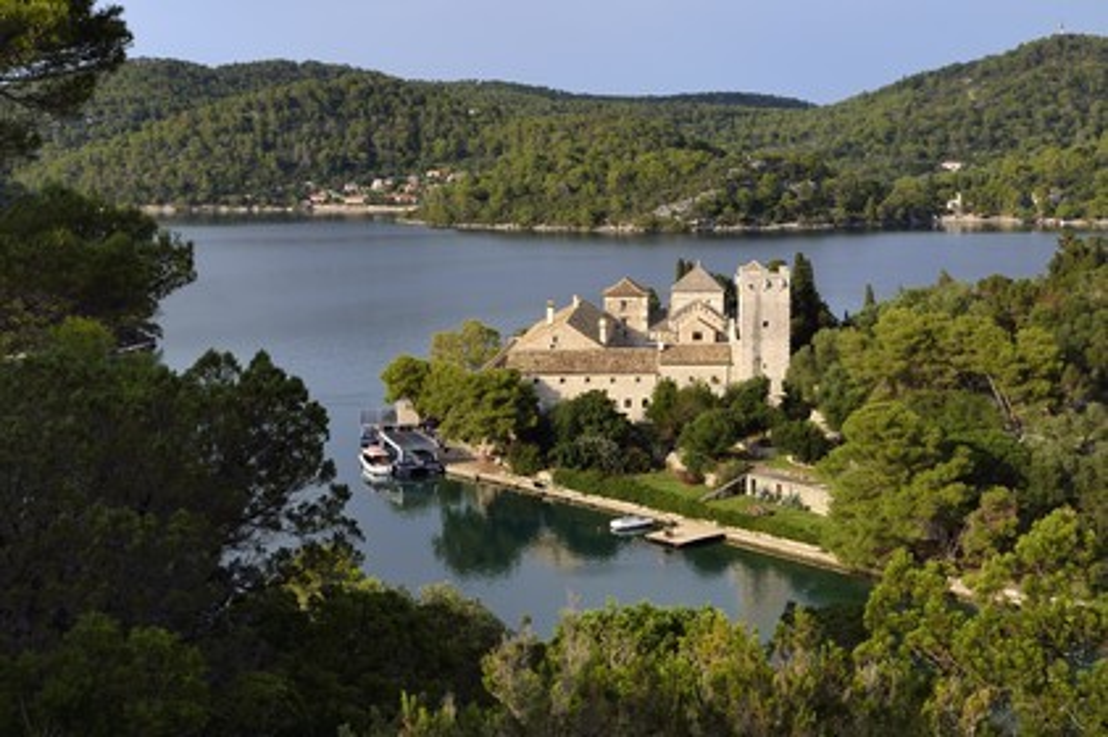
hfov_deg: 38.2
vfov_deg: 25.9
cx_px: 554
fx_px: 1599
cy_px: 368
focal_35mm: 52
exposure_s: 1/320
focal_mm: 52
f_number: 10
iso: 200
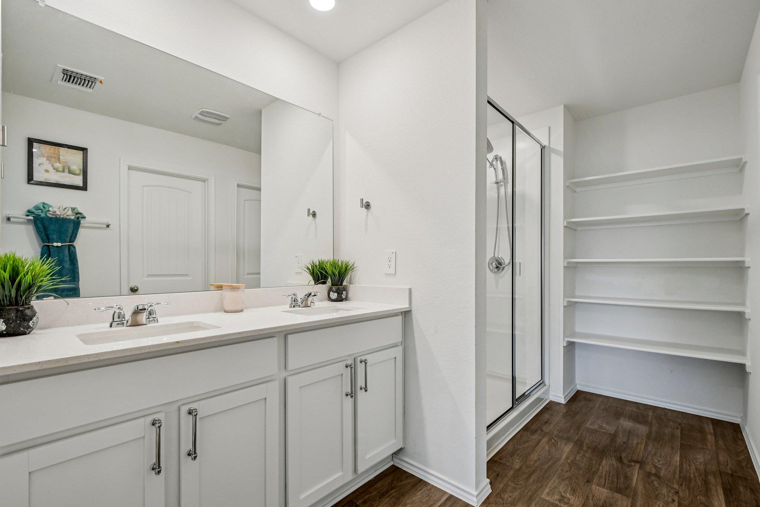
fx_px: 317
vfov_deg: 77.3
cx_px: 380
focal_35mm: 15
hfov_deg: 100.4
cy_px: 254
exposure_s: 1/25
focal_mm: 10
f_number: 8
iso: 400
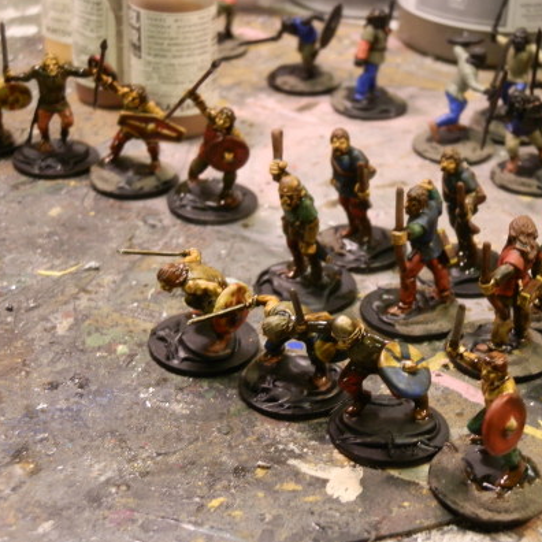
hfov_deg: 23.6
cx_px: 352
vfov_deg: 23.7
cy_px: 268
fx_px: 1293
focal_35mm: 73
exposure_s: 1/8
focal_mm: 10.99
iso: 200
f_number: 3.7
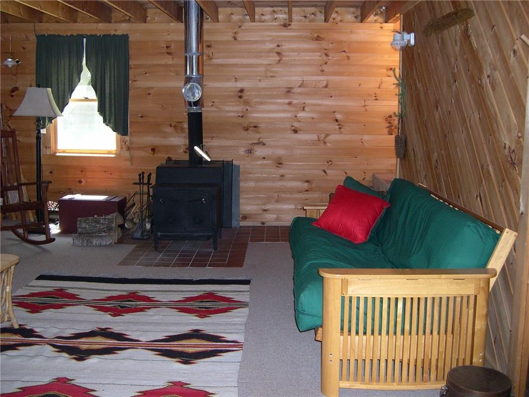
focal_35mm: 38
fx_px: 581
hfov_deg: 49.0
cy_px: 198
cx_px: 264
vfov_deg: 37.7
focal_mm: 8
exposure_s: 1/60
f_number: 2.8
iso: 399
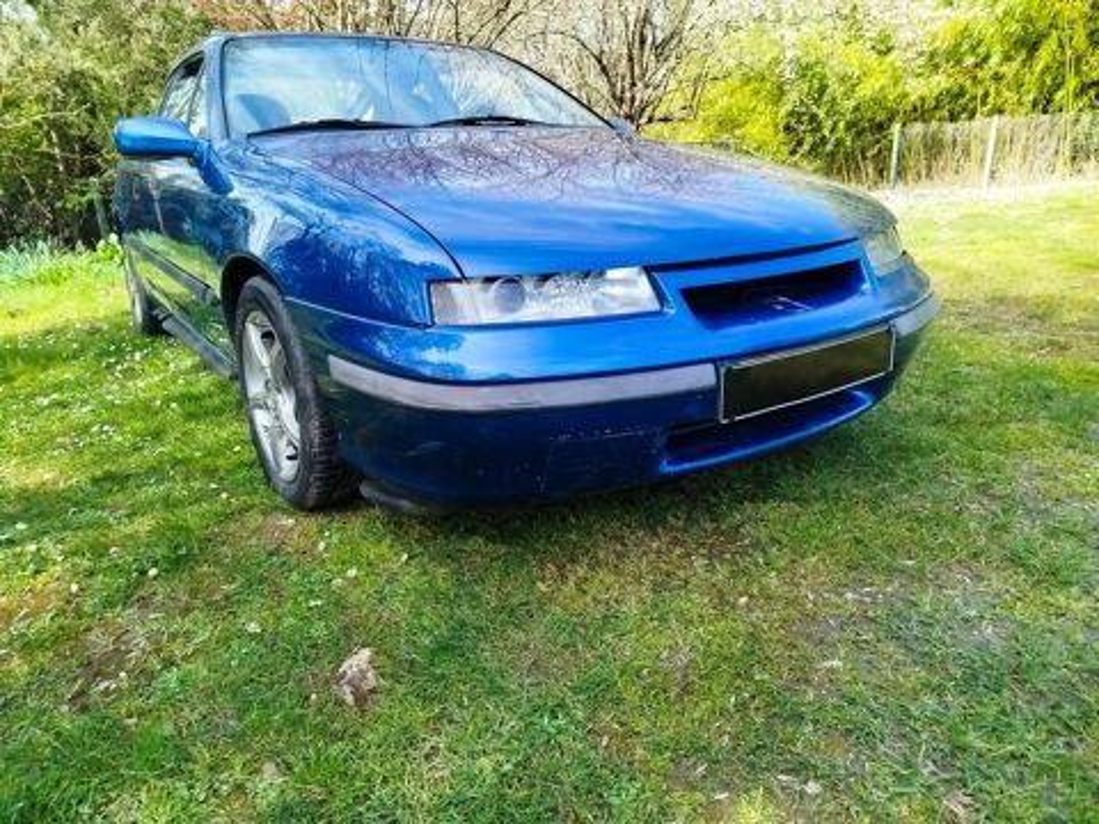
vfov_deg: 56.8
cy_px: 412
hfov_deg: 71.6
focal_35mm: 24
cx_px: 550
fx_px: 762
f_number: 1.7
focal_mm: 5.31
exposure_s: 1/205
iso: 50
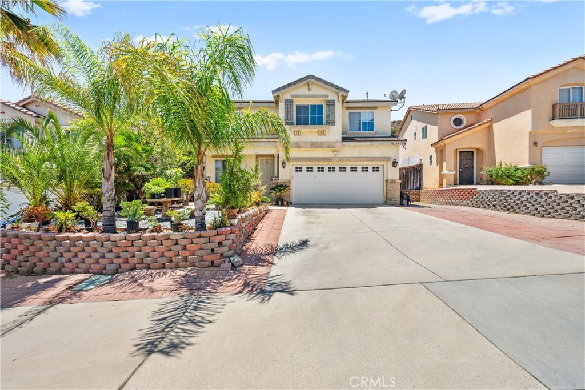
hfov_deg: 104.2
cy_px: 195
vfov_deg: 81.2
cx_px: 292
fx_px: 228
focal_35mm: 14
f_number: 8
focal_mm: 14
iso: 64
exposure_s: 1/320
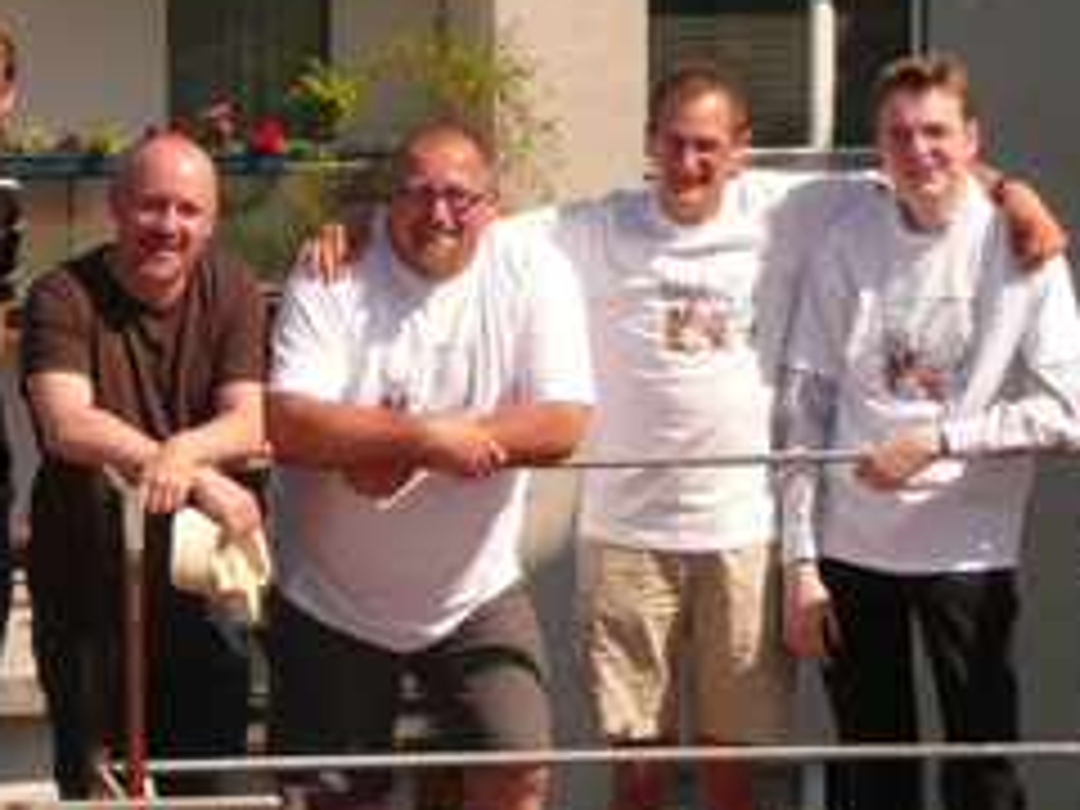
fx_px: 12293
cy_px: 468
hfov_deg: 5.0
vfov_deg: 3.8
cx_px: 500
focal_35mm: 394
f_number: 4.8
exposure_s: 1/640
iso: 100
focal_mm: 26
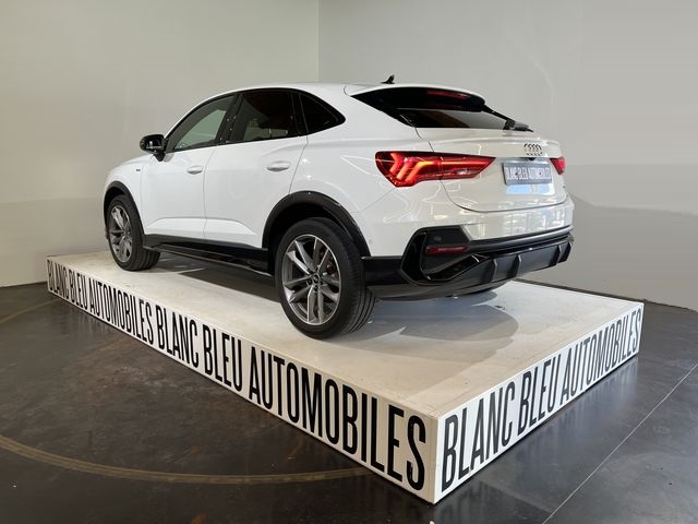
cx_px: 349
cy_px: 262
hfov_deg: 67.3
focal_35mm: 26
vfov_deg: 53.1
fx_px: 524
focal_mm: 5.7
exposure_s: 1/121
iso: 40
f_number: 1.5
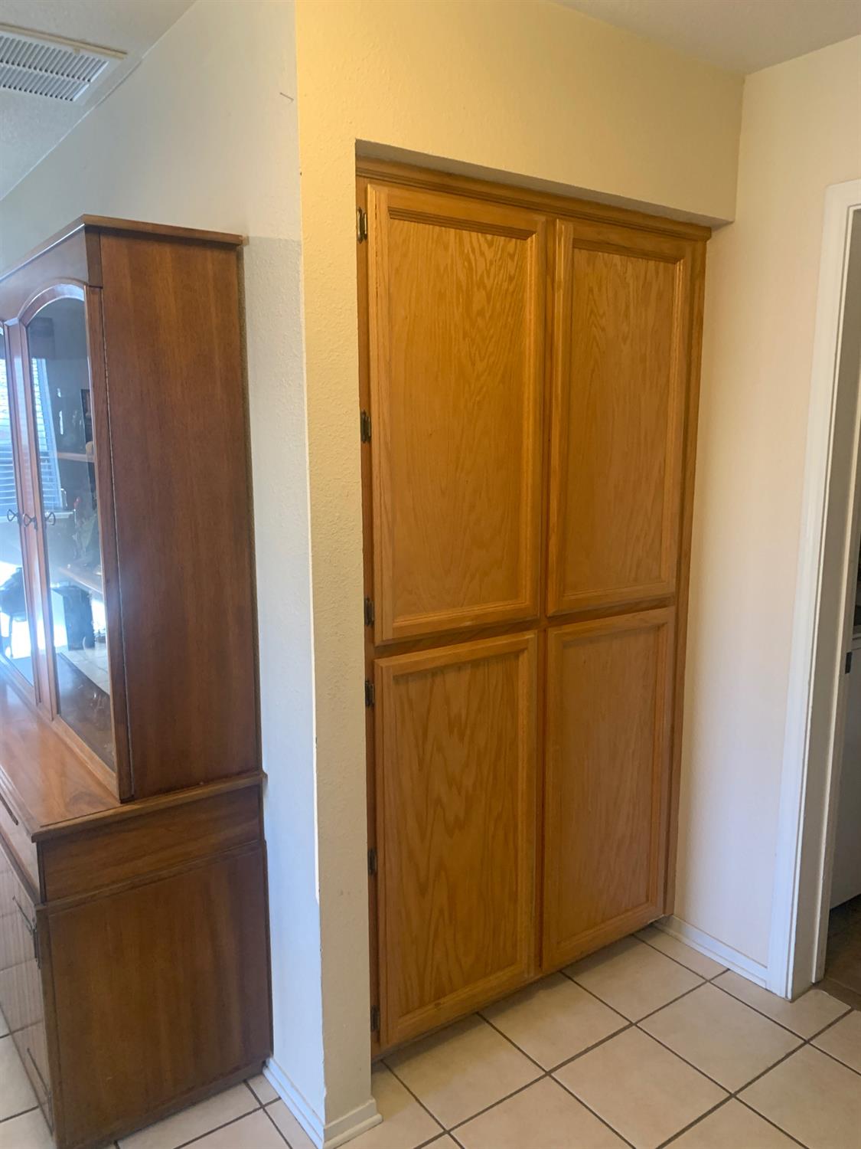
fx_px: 862
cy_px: 574
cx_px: 430
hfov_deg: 53.1
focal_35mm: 26
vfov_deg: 67.3
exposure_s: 1/60
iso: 250
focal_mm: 4.25
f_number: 1.8
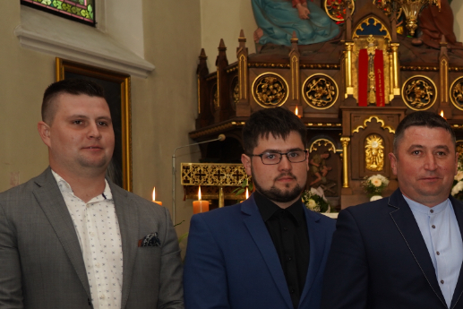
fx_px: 1068
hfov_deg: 23.2
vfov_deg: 16.1
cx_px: 495
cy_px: 321
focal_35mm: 83
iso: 400
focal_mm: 33
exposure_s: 1/100
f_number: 4
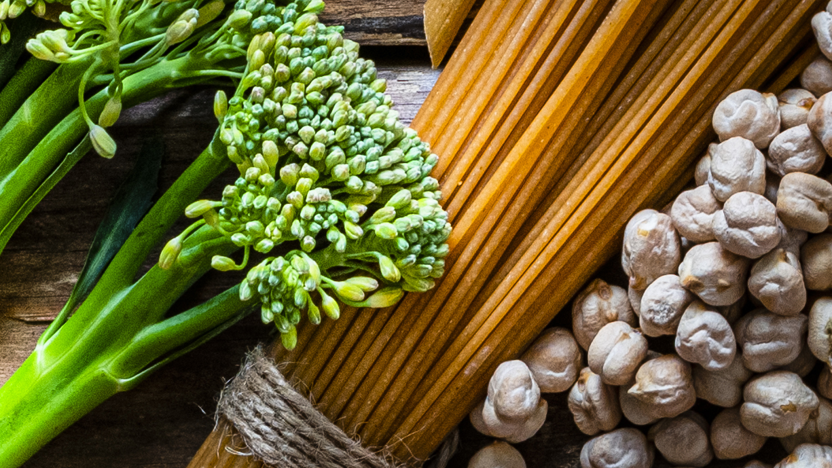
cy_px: -1276
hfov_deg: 7.7
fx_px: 6001
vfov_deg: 4.2
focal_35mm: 272
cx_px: 1526
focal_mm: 40
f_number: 13
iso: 200
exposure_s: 1/100
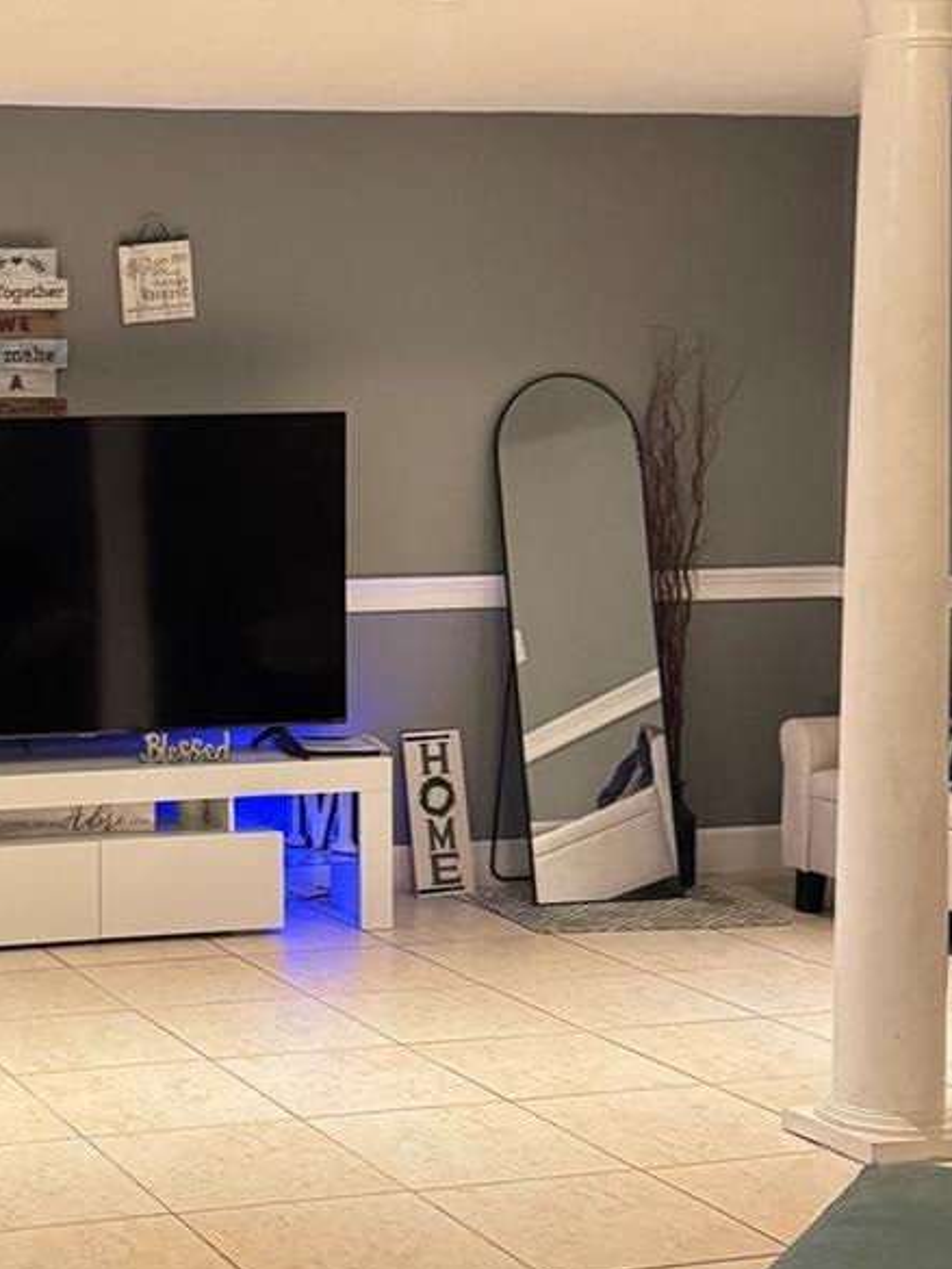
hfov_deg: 22.0
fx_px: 2309
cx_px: -106
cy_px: 623
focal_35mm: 63
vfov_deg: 30.7
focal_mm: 6.76
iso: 640
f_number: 1.78
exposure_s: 1/60
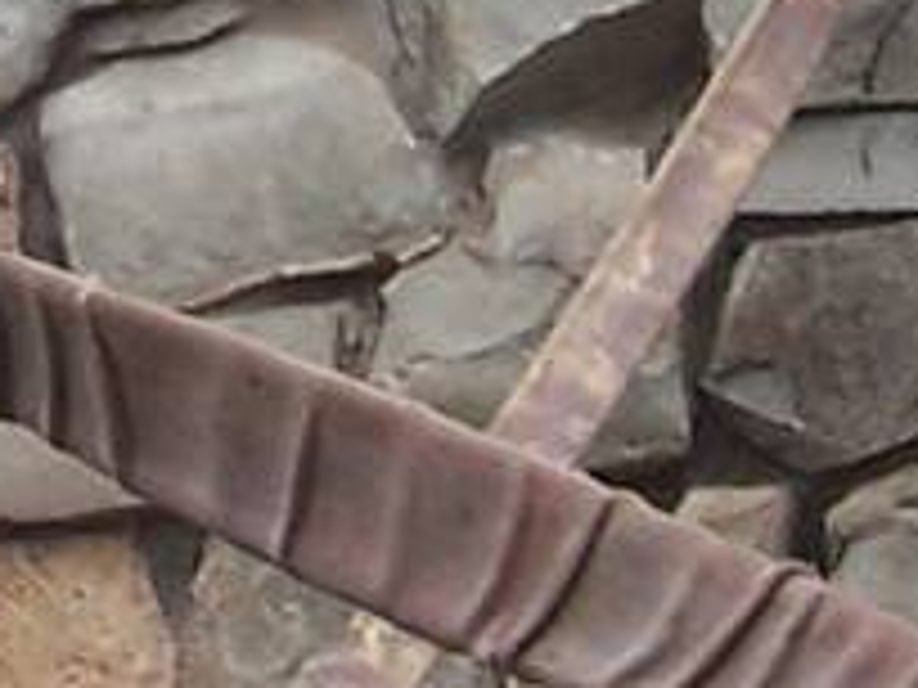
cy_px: -355
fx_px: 15196
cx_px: -346
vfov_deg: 2.6
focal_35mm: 573
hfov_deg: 3.5
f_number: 4.8
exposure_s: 1/180
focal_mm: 12.1
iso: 80
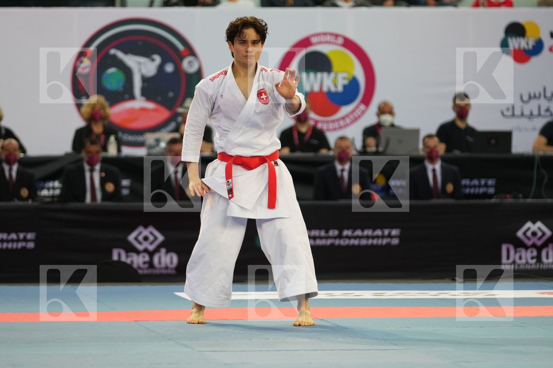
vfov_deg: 5.5
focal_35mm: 252
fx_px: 3871
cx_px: 276
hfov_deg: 8.2
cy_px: 184
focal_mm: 168
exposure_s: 1/500
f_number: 2.8
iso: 1250
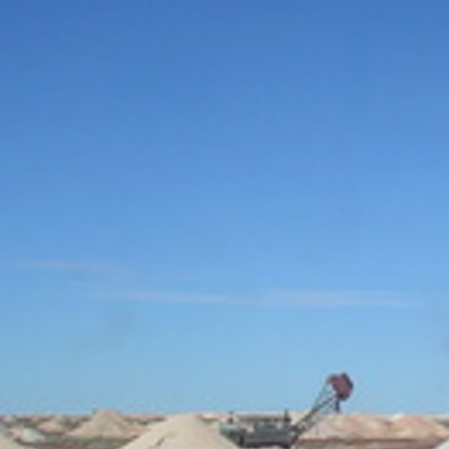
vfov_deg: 15.4
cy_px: 398
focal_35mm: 112
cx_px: 504
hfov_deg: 15.1
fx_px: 1644
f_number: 6.9
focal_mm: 5.7
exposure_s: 1/200
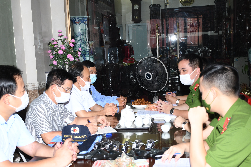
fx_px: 356
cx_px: 115
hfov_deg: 38.9
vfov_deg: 26.5
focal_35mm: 51
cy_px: 94
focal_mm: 26
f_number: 3.8
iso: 400
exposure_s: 1/200
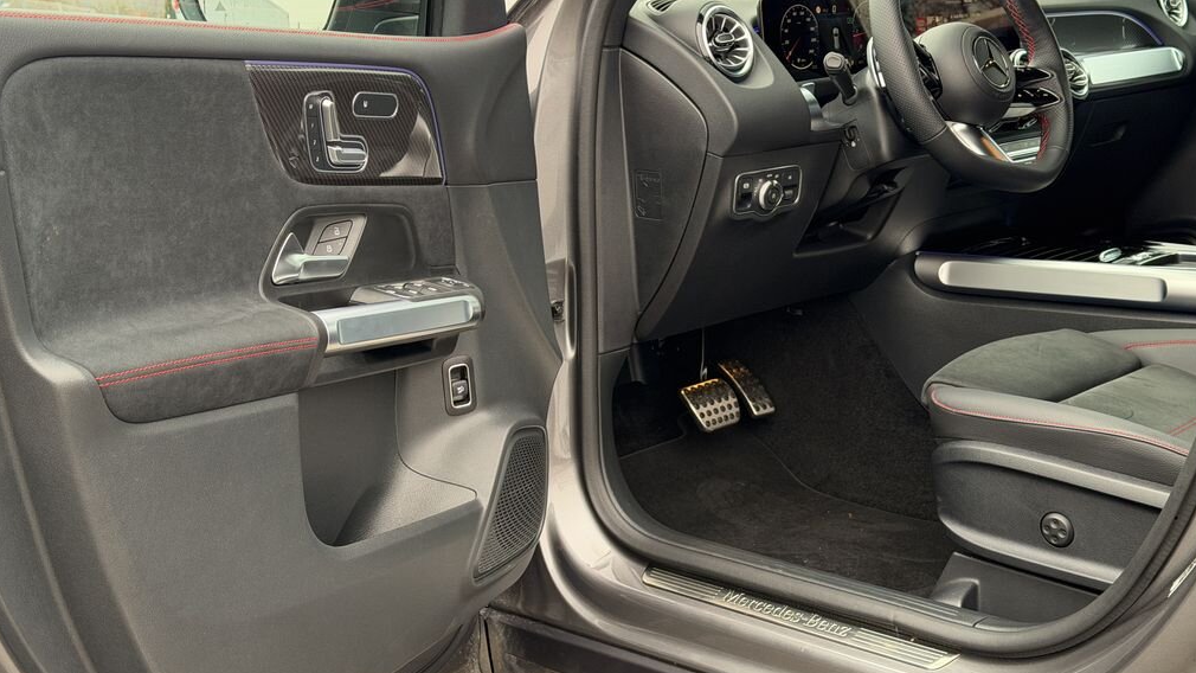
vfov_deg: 22.6
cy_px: 302
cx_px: 602
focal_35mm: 53
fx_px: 1681
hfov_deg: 39.2
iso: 160
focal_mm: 6.76
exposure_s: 1/101
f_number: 1.78
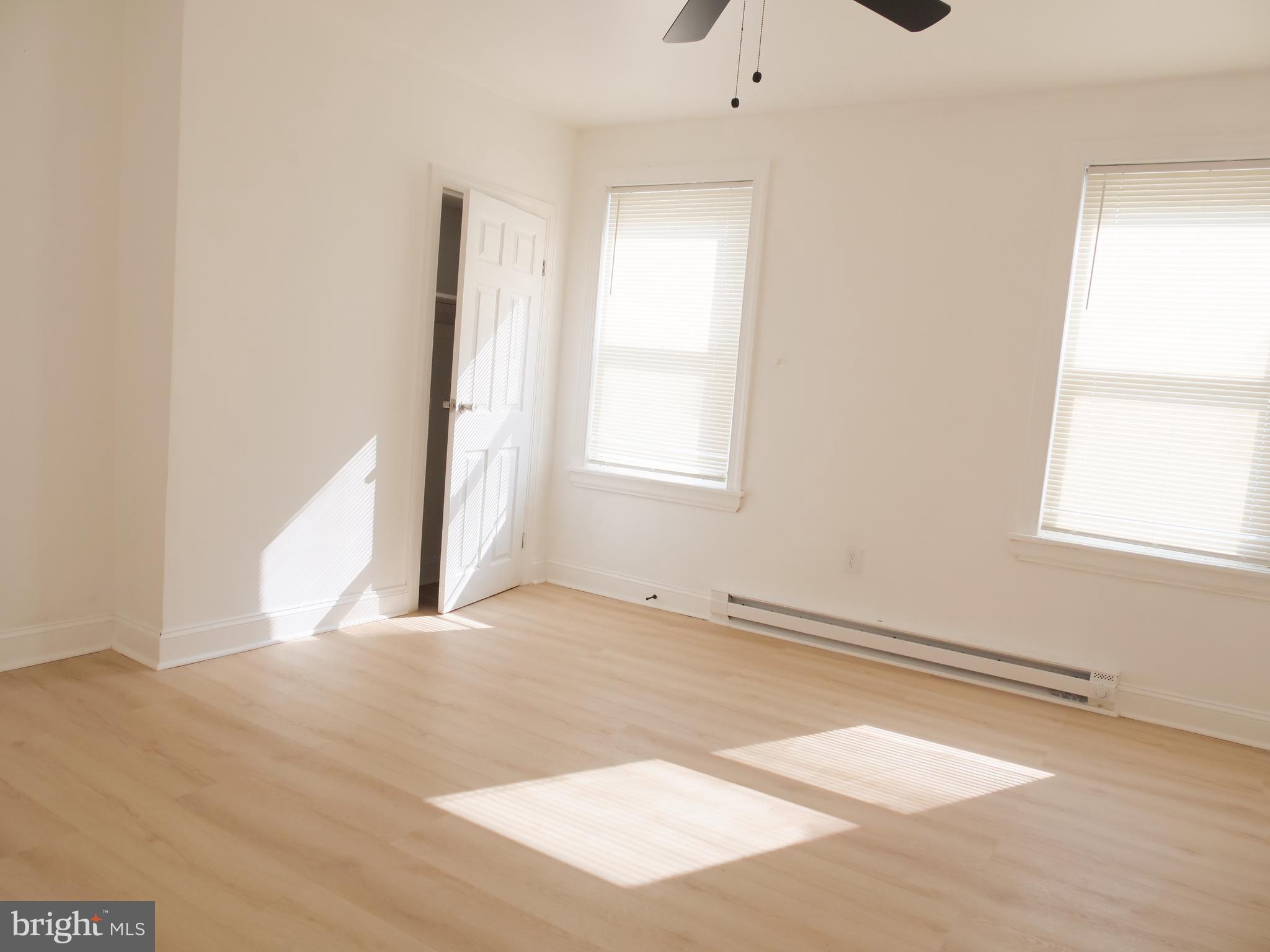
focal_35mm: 24
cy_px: 476
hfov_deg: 71.6
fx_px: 881
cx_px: 635
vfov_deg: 56.8
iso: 200
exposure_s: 1/320
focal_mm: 12
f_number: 5
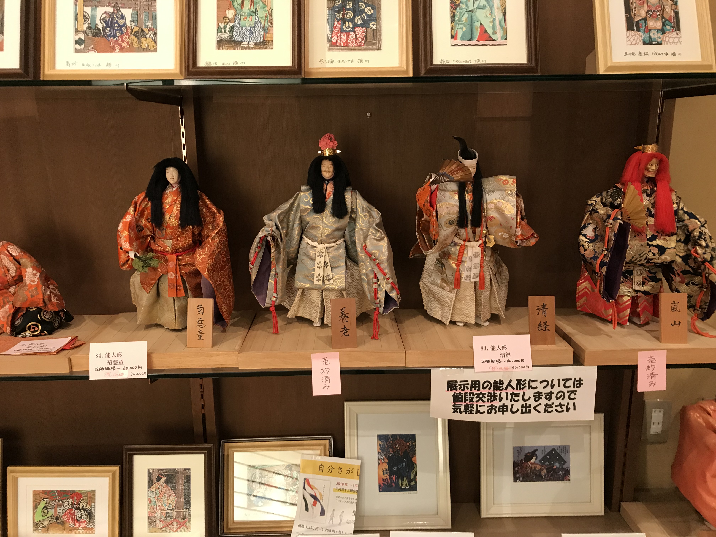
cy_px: 268
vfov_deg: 49.7
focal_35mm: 28
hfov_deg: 63.4
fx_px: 579
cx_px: 358
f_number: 1.8
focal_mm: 3.99
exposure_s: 1/17
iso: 50
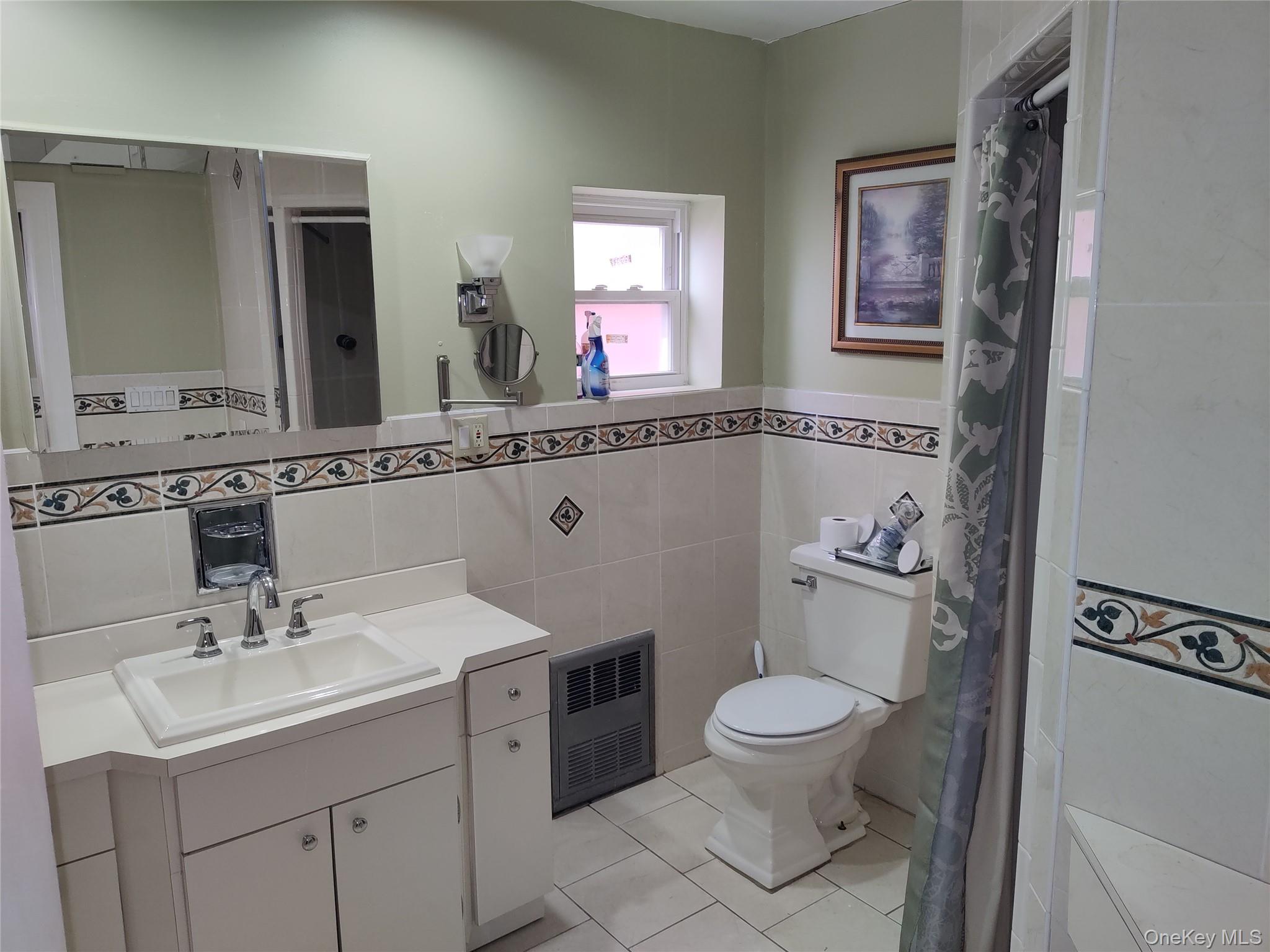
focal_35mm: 27
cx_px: 635
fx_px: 991
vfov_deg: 51.4
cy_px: 476
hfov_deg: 65.3
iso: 468
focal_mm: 4.71
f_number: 1.79
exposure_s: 1/50
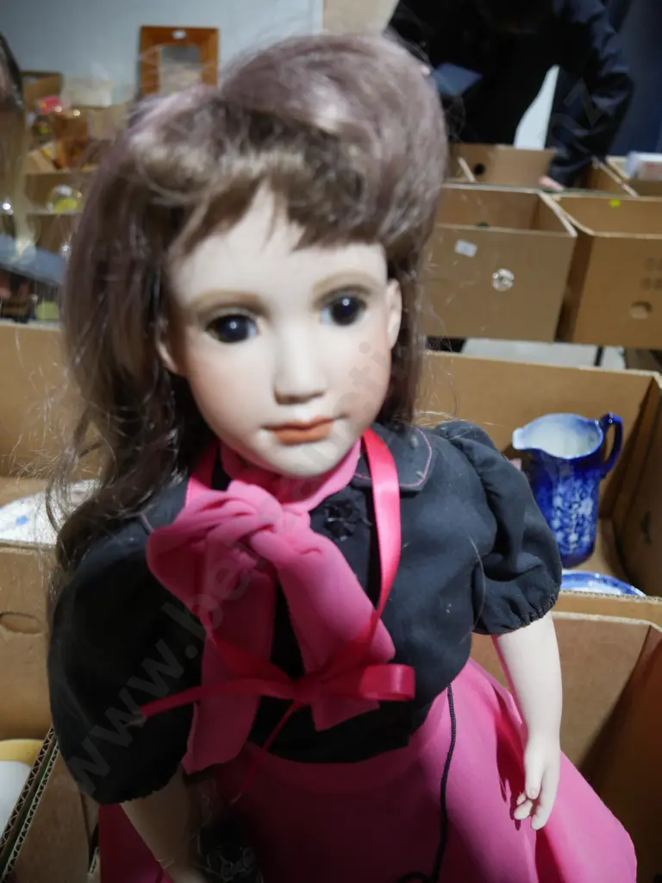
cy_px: 442
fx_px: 714
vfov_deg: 63.4
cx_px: 331
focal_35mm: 28
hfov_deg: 49.7
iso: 320
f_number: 3.5
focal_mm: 14
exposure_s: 1/60
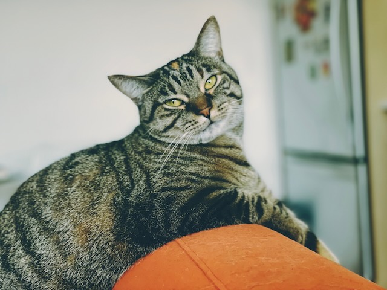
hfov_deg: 36.8
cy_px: 145
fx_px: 581
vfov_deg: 28.0
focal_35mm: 52
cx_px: 194
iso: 160
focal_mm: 6
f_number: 2
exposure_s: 1/90
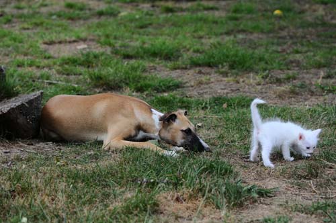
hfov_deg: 19.5
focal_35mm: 105
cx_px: 168
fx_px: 979
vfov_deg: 13.0
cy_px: 112
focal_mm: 70
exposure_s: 1/350
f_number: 4.5
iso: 200
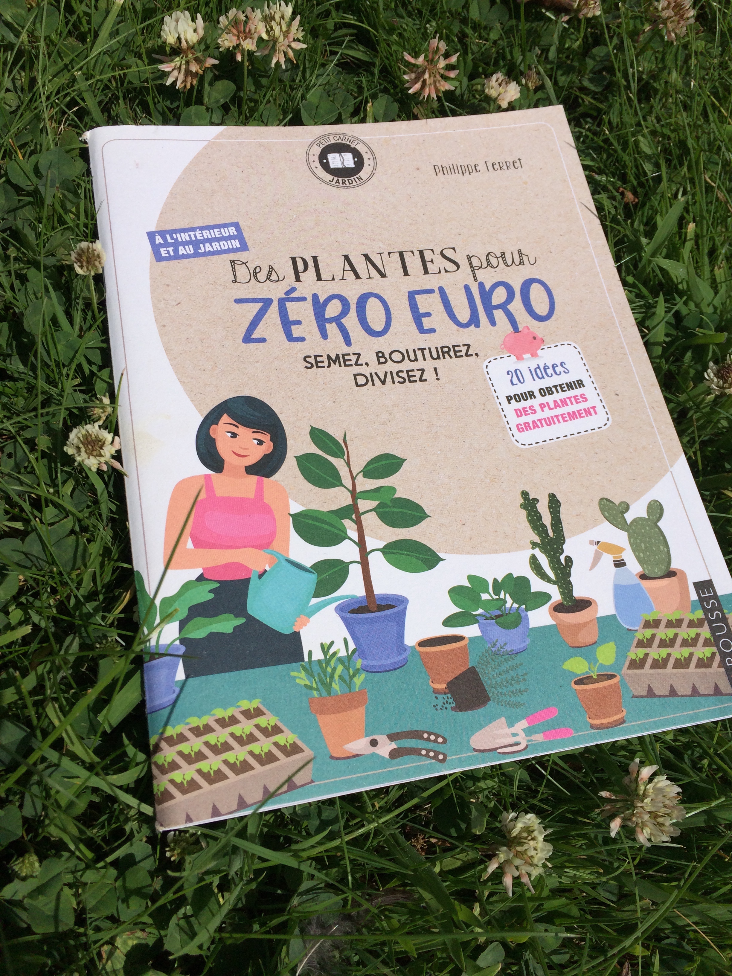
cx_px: 366
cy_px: 488
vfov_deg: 61.7
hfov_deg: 48.2
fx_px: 818
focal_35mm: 29
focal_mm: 4.15
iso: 32
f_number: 2.2
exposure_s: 1/8264
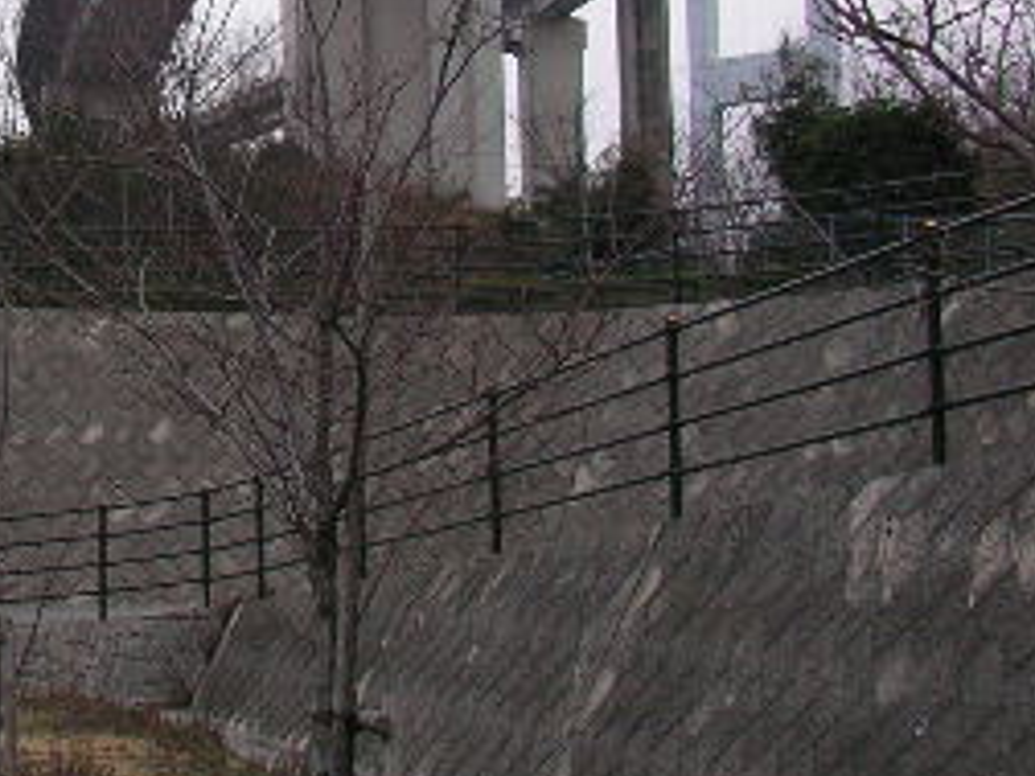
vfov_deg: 15.7
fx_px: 2811
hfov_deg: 19.7
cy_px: 279
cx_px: -185
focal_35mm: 94
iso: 100
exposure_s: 1/60
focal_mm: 5.7
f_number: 2.8
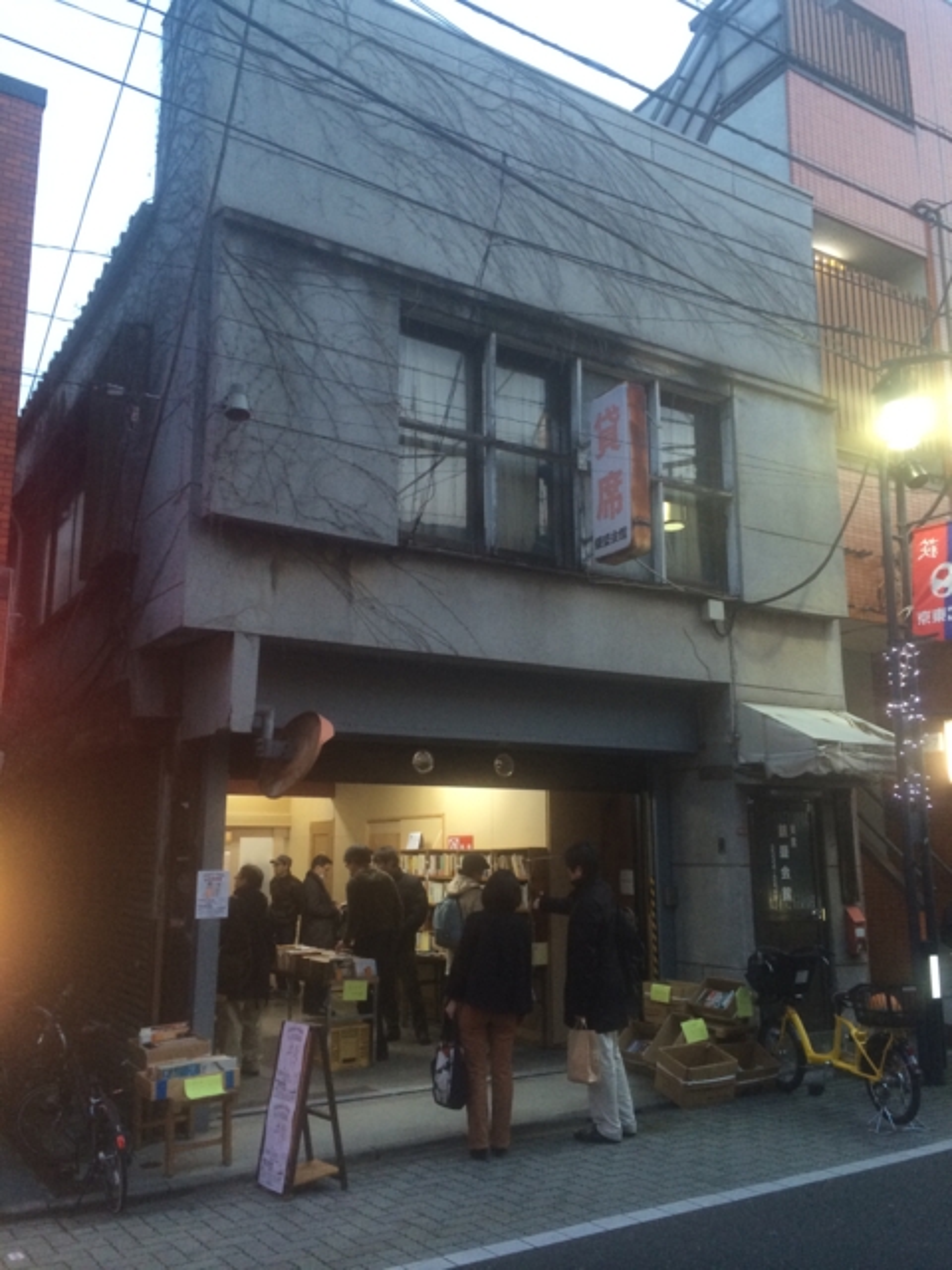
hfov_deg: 46.8
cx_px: 476
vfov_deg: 60.0
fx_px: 1100
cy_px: 635
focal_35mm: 30
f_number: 2.2
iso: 125
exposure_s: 1/30
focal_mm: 4.12
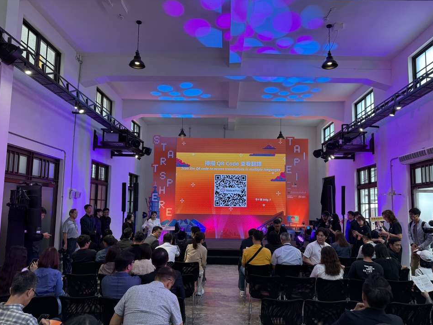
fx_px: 325
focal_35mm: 26
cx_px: 223
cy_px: 175
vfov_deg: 53.0
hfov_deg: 67.3
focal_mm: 6.76
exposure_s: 1/120
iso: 125
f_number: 1.78
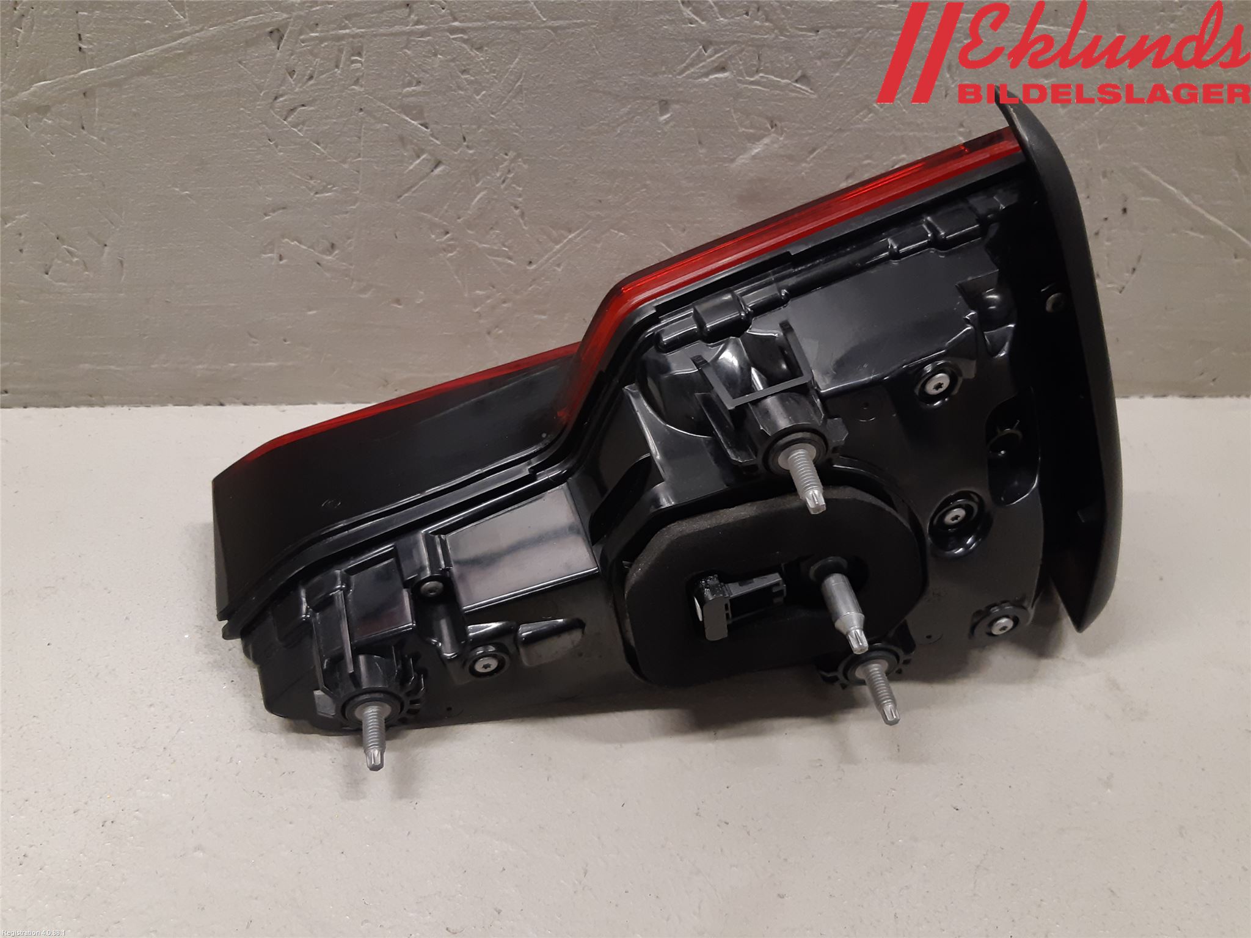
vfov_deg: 53.1
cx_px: 626
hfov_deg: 67.3
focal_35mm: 26
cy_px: 469
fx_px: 940
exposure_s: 1/50
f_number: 1.7
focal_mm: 3.93
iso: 160
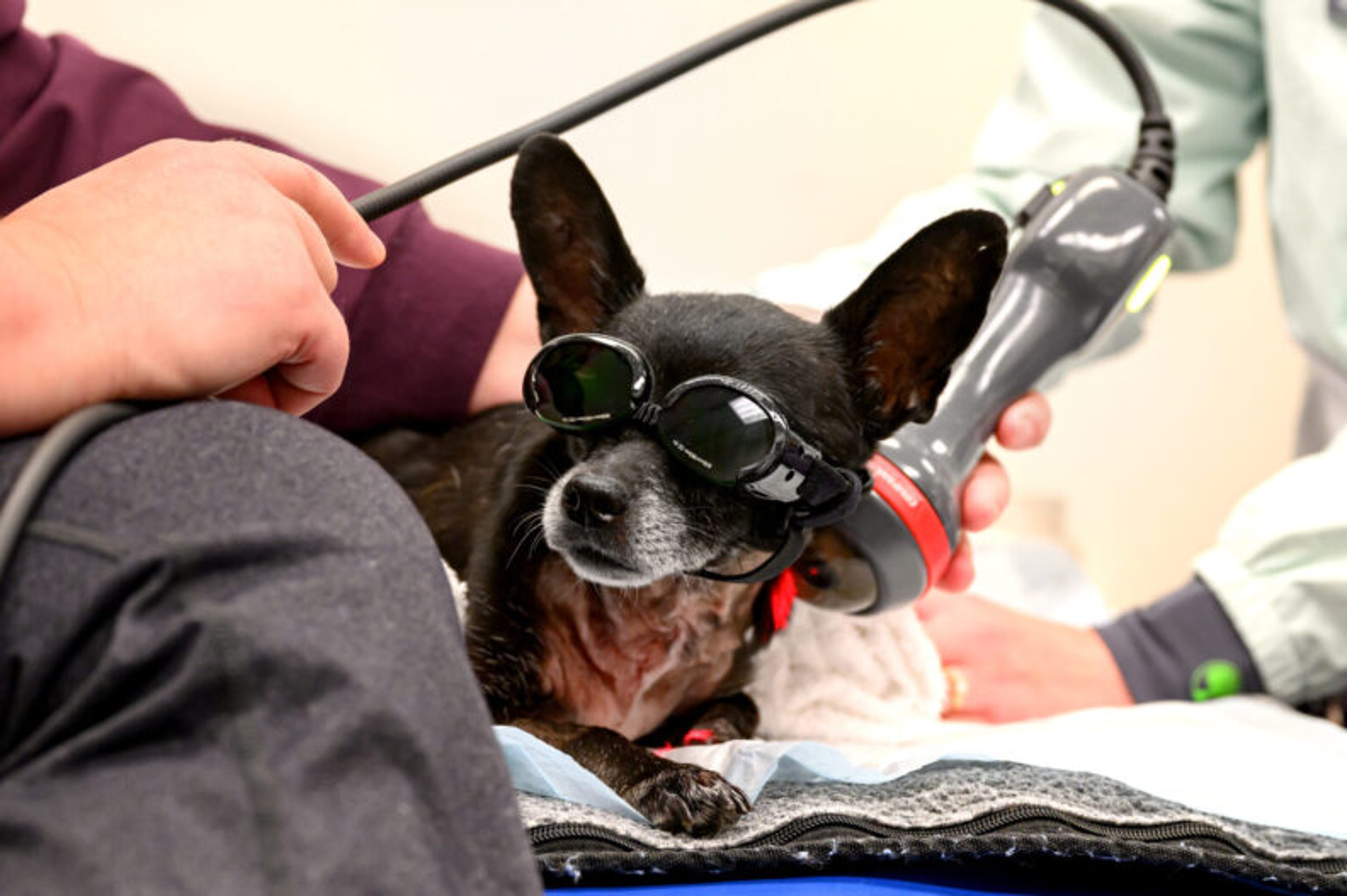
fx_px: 3365
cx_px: 674
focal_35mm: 90
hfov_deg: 22.6
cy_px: 448
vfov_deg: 15.2
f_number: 4.5
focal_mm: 60
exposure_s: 1/125
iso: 800
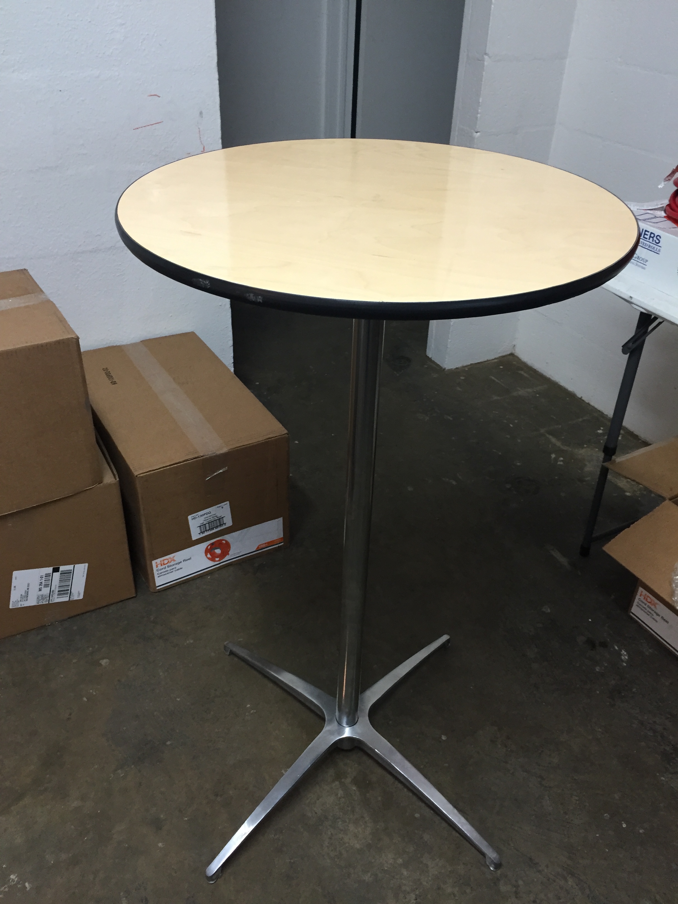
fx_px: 757
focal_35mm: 29
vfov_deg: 61.7
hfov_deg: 48.2
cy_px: 452
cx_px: 339
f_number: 2.2
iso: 100
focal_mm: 4.15
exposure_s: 1/30
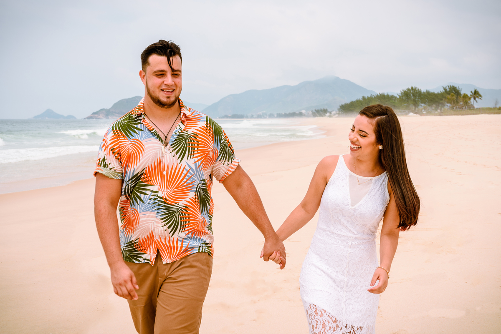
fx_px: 780
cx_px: 250
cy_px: 167
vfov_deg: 24.2
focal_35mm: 56
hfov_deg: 35.6
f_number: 8
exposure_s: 1/250
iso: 100
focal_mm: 56
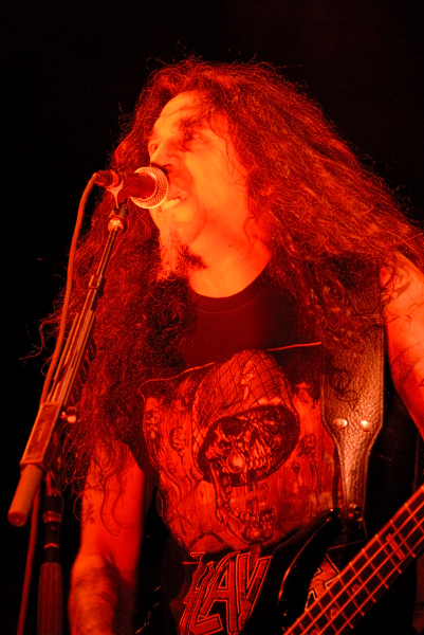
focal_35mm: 158
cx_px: 212
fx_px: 2777
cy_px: 318
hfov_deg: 8.7
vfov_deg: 13.0
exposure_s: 1/80
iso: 1000
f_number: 11
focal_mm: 105
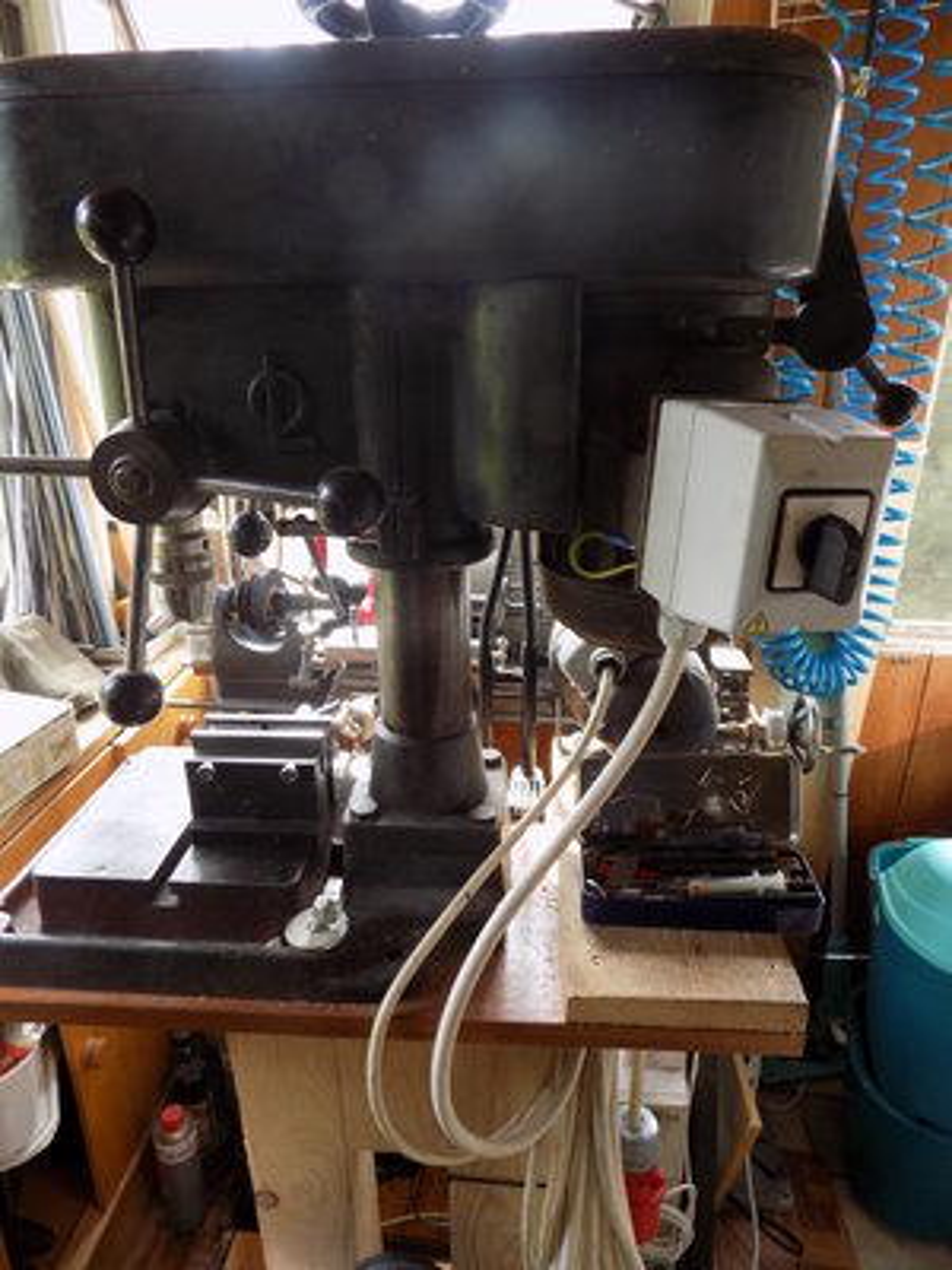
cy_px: 635
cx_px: 476
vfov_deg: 73.9
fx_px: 843
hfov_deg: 58.9
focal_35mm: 23
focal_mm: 4
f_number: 3.1
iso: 80
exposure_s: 1/40
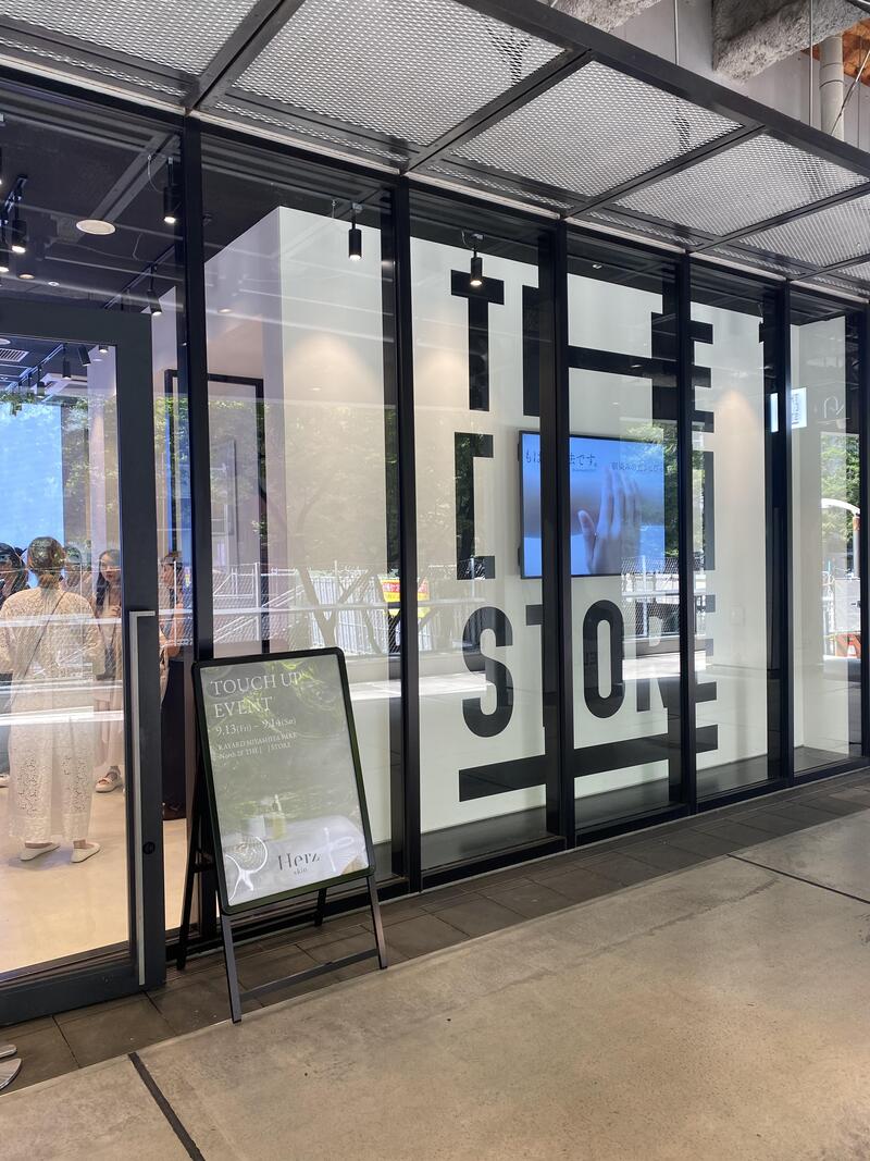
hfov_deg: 53.1
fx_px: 871
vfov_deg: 67.3
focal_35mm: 26
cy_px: 580
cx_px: 435
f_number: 1.8
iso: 64
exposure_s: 1/100
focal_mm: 4.25
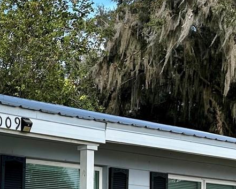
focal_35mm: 92
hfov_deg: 19.7
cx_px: -37
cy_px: 169
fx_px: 643
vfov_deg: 16.5
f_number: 1.5
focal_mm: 5.7
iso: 50
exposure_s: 1/2008
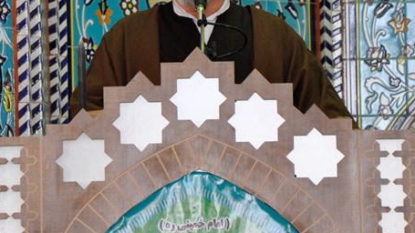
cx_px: 159
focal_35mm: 218
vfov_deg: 5.6
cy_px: 55
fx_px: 2396
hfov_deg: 9.9
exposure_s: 1/125
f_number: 5.6
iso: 3200
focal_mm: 105
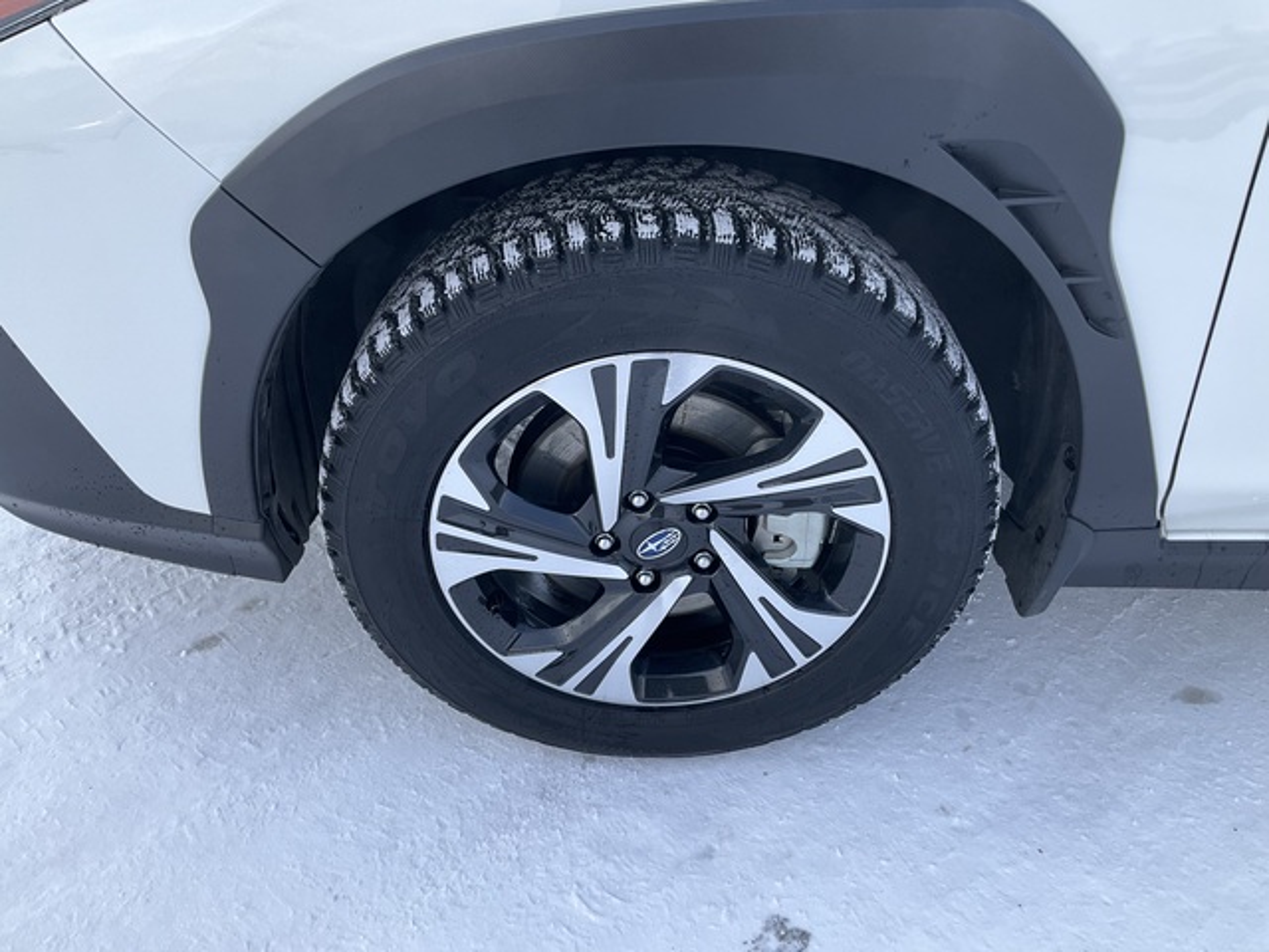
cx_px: 634
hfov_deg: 61.7
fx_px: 1063
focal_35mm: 29
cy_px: 476
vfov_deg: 48.2
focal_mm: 3
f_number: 1.8
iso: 20
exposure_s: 1/122
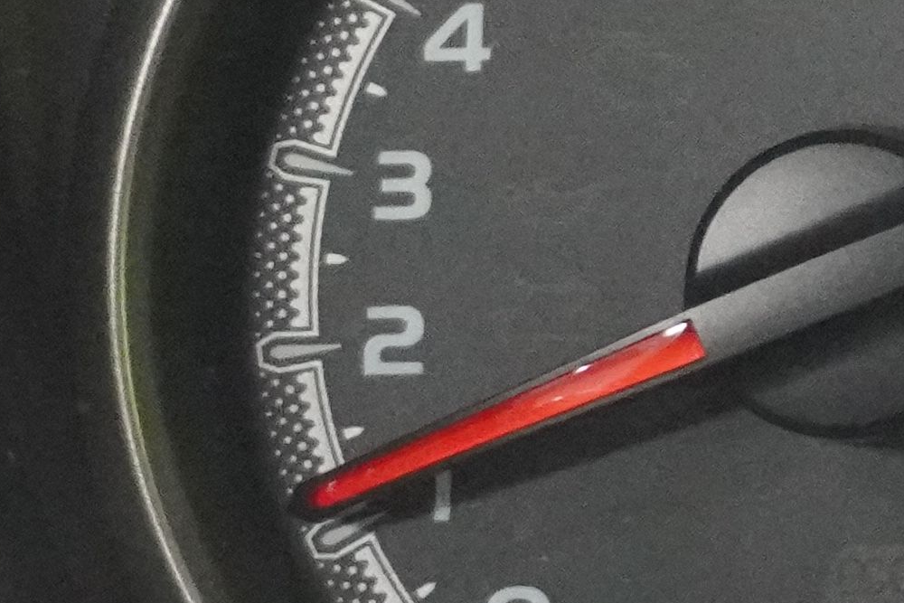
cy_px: -34
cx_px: 2207
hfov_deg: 7.8
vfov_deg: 5.6
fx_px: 6102
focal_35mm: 243
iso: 6400
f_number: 4.5
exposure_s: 1/40
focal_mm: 27
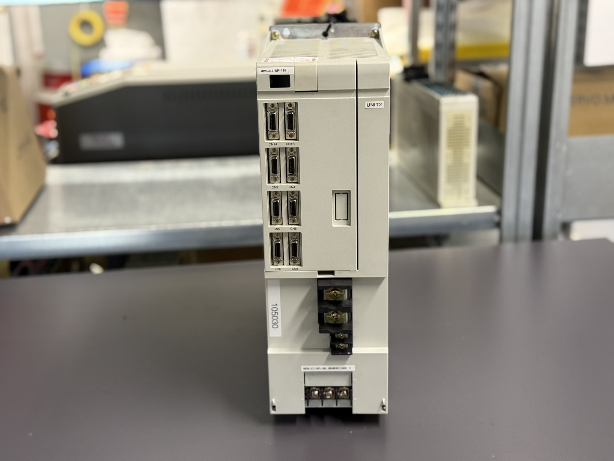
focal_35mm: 48
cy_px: 230
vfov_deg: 30.3
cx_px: 307
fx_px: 851
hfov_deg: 39.7
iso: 200
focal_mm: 6.76
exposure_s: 1/50
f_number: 1.78
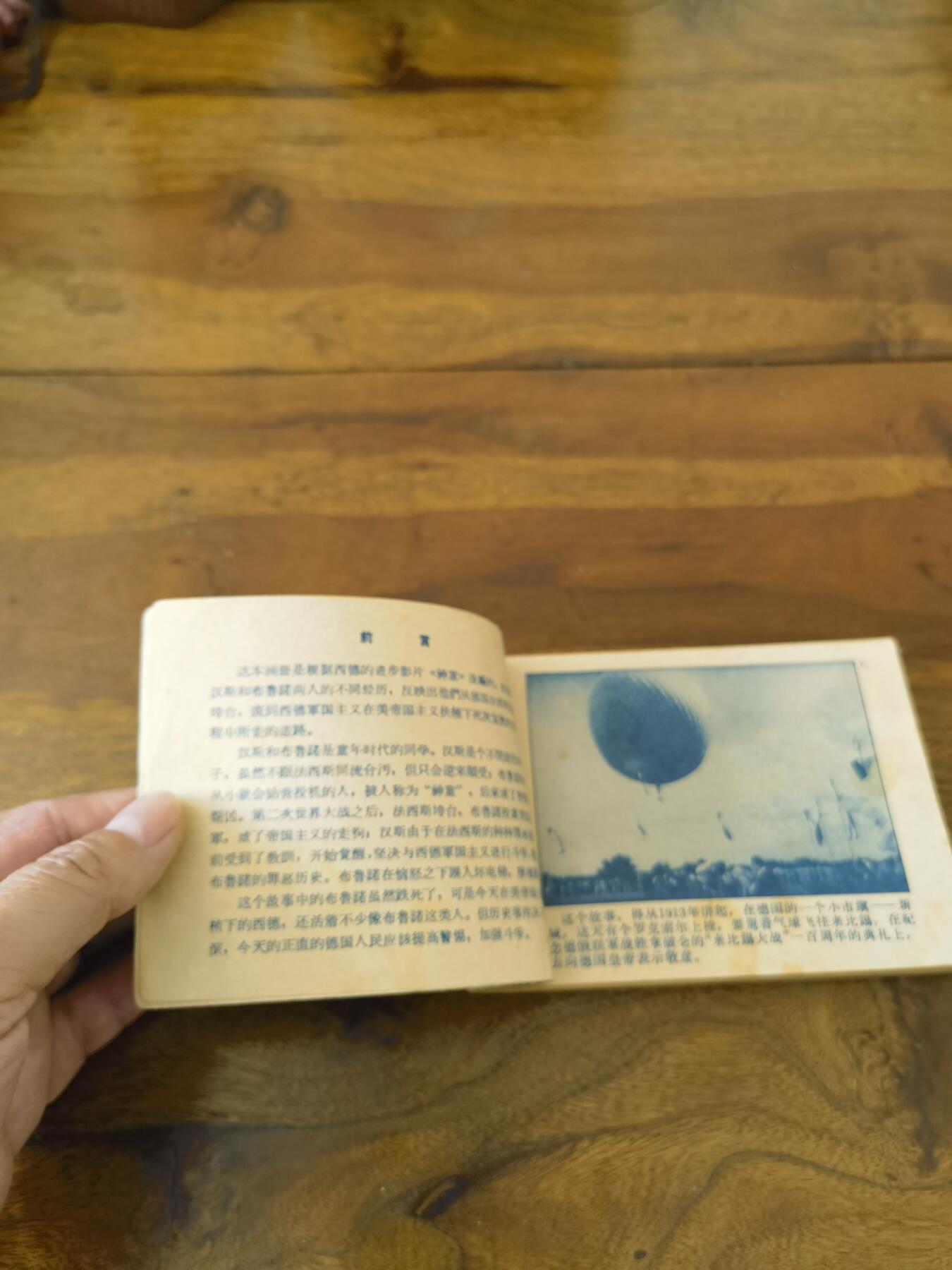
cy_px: 635
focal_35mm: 27
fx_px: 990
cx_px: 476
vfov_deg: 65.3
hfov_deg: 51.4
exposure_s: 1/120
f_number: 1.9
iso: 200
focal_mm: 6.67
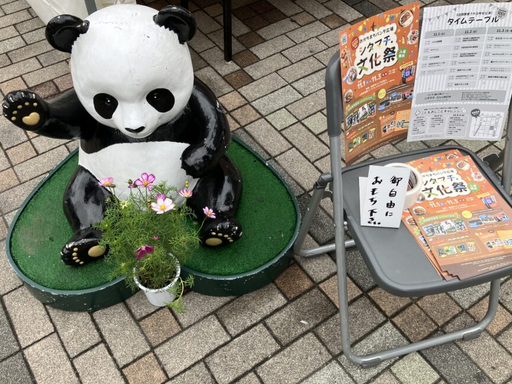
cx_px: 246
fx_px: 488
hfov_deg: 55.3
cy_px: 217
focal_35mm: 33
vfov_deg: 42.9
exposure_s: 1/426
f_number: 1.8
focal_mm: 3.99
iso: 32
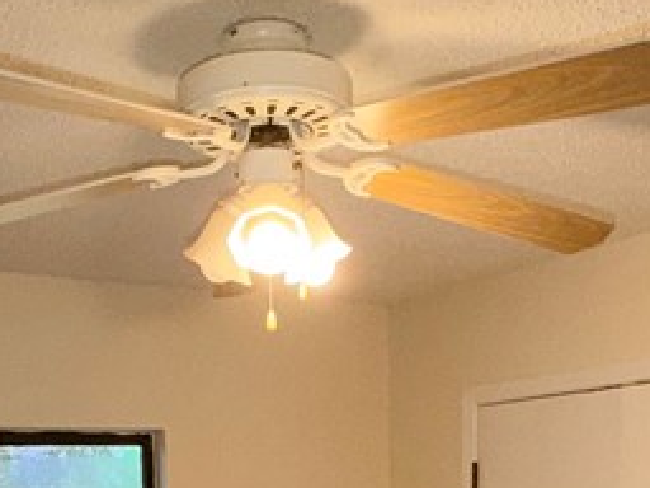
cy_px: 681
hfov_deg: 34.2
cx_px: 254
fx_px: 1052
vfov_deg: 22.5
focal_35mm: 56
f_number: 2.2
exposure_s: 1/60
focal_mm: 2.22
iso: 100
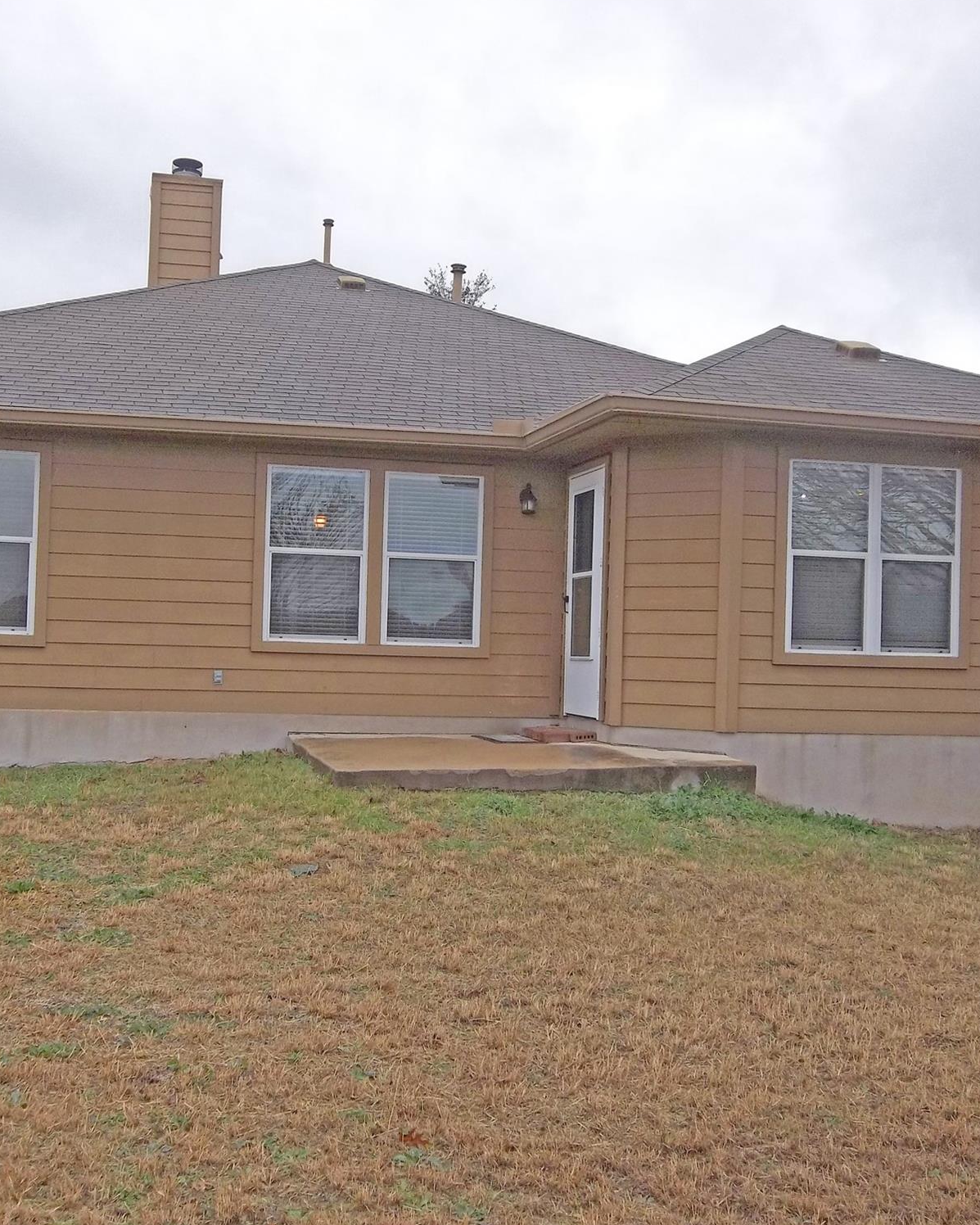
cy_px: 613
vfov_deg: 50.3
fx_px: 1305
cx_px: 389
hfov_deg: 41.0
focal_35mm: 36
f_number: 3.5
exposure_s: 1/250
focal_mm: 4.9
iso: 80
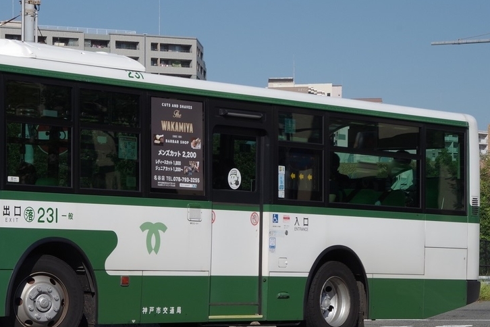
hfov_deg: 17.1
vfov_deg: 11.5
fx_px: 1620
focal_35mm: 119
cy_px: 182
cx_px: 93
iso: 200
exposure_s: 1/320
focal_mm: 48
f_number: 13
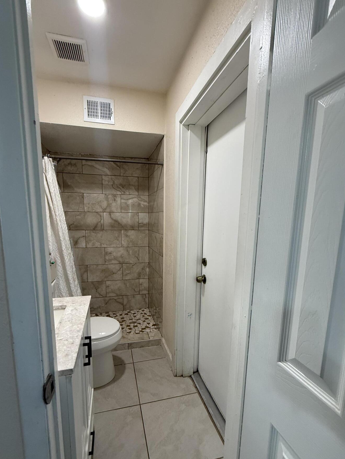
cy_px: 250
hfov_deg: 78.0
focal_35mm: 16
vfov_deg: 94.2
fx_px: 213
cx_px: 162
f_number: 2.2
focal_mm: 2.22
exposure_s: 1/120
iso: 320
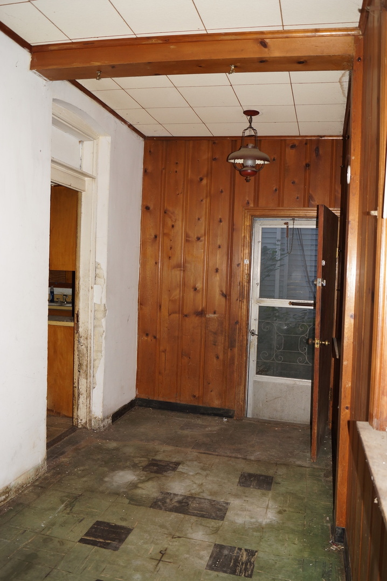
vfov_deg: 67.4
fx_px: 436
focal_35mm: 27
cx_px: 194
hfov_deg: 47.8
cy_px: 290
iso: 200
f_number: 4.5
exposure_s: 1/160
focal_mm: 18
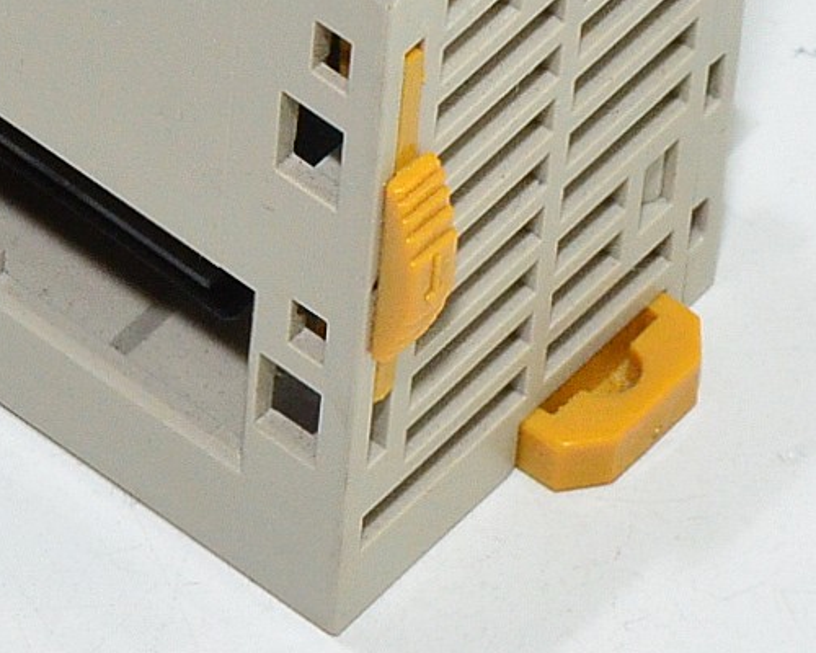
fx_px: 16374
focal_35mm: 678
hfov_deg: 2.9
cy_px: -509
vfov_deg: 2.3
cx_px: -93
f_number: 16
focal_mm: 98
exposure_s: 1/50
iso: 1600
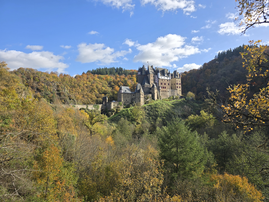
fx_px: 179
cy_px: 101
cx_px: 134
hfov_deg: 73.9
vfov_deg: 58.9
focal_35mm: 23
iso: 12
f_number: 1.7
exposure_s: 1/521
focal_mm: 6.3
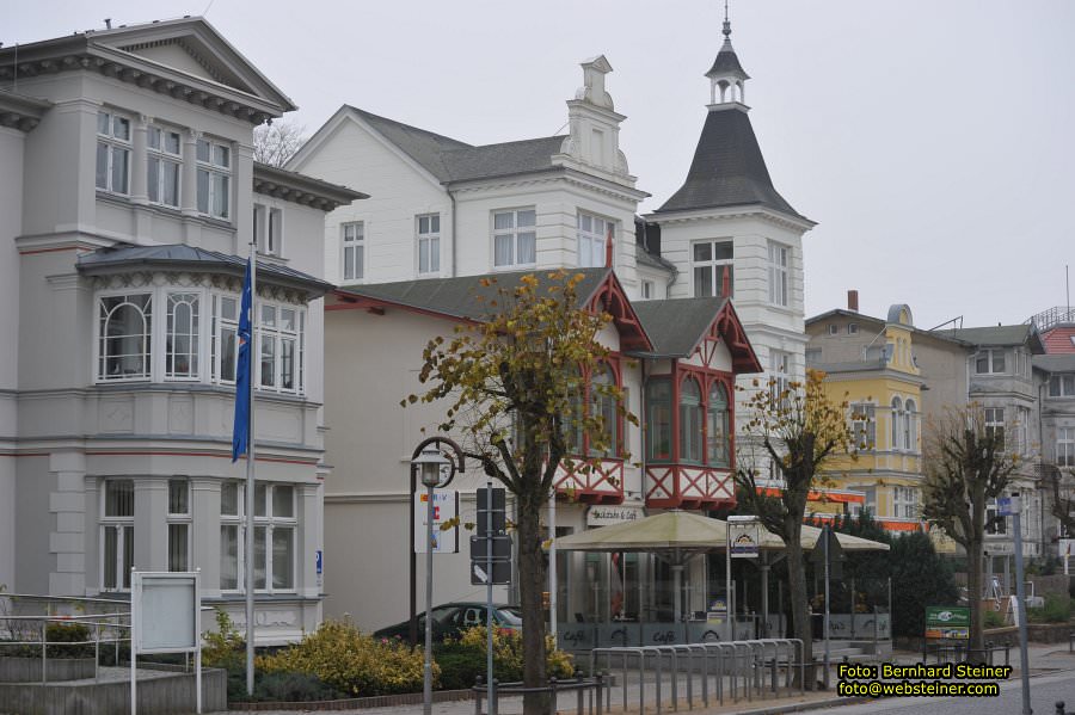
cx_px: 538
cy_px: 358
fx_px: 2089
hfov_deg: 28.9
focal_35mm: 70
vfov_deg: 19.4
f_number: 5.6
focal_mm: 70
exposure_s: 1/125
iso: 200
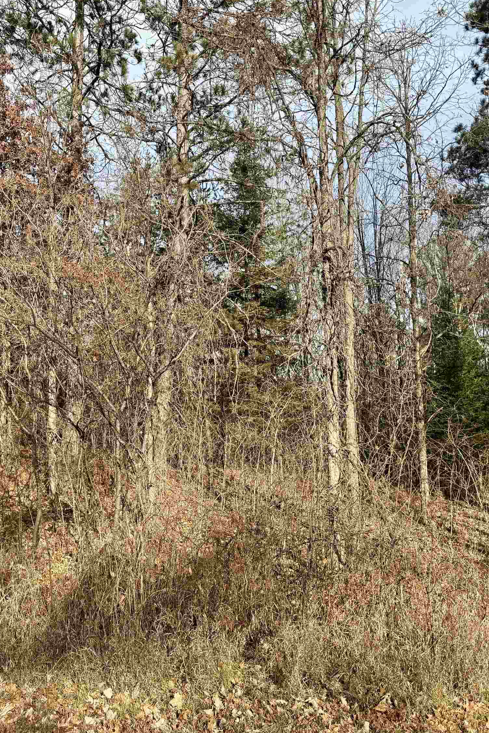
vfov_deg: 55.8
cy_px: 360
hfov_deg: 38.7
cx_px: 198
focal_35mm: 34
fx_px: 692
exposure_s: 1/2331
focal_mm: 6.76
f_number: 1.78
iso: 80
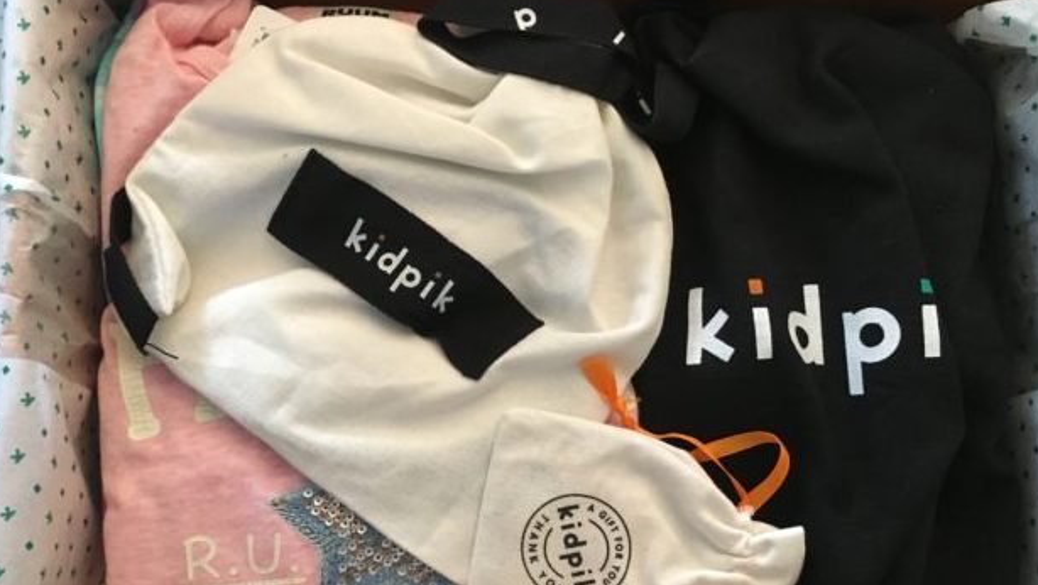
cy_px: 381
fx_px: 991
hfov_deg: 55.3
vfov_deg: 32.6
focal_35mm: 36
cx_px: 541
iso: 200
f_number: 2.2
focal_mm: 4.15
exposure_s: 1/20
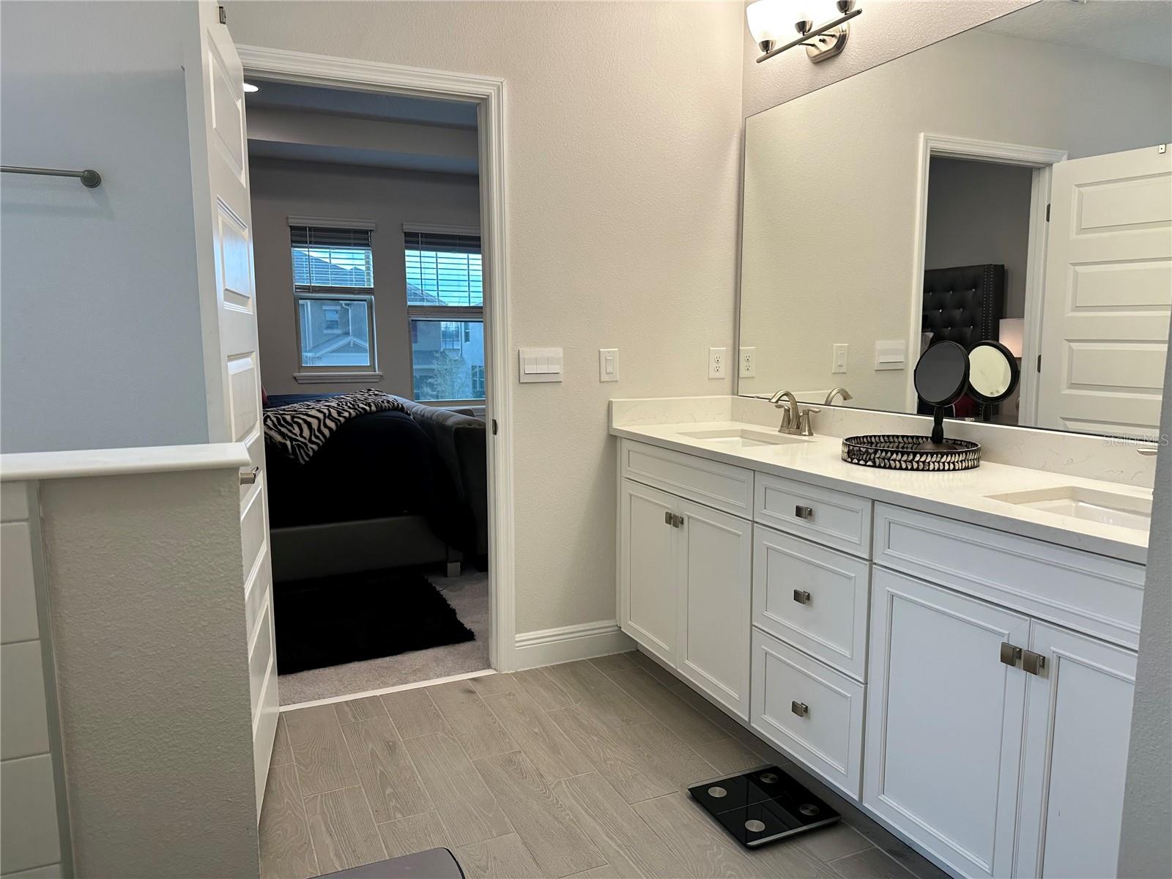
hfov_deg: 71.6
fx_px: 813
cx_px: 586
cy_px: 440
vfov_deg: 56.8
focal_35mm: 24
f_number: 1.78
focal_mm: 6.86
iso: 100
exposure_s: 1/120
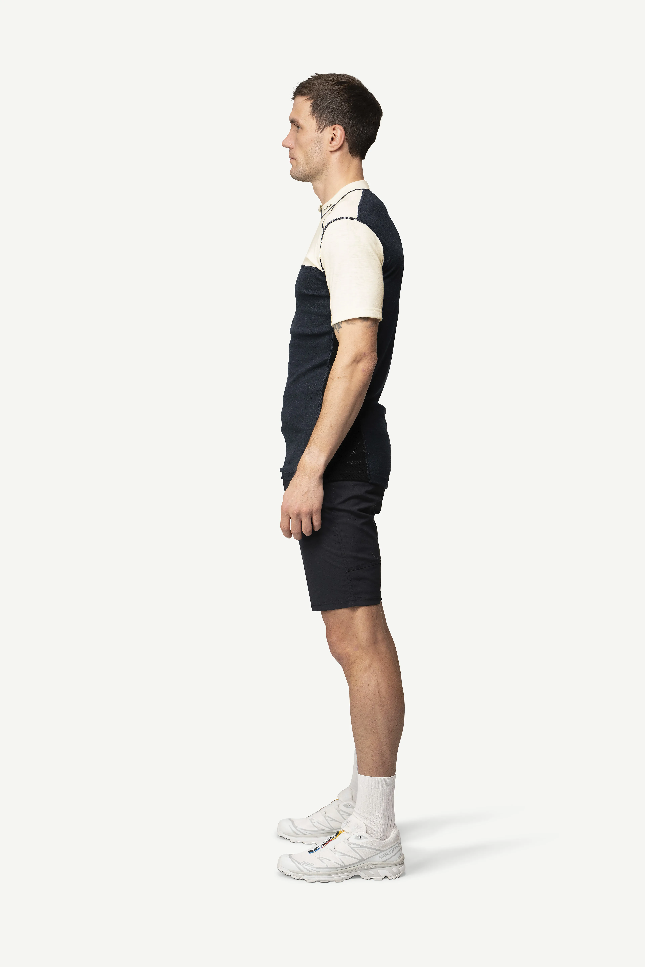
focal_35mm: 70
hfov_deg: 19.5
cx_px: 322
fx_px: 1881
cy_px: 484
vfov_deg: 28.8
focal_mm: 70
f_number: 5
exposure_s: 1/80
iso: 500
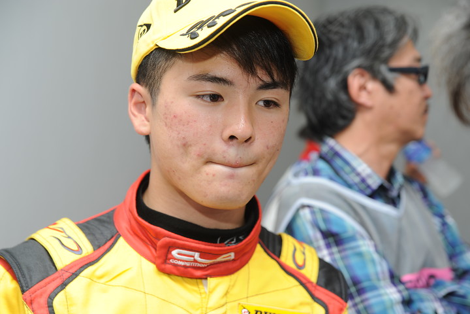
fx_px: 979
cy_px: 157
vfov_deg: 18.2
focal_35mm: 75
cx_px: 235
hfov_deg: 27.0
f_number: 4.8
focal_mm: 75
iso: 200
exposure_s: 1/60
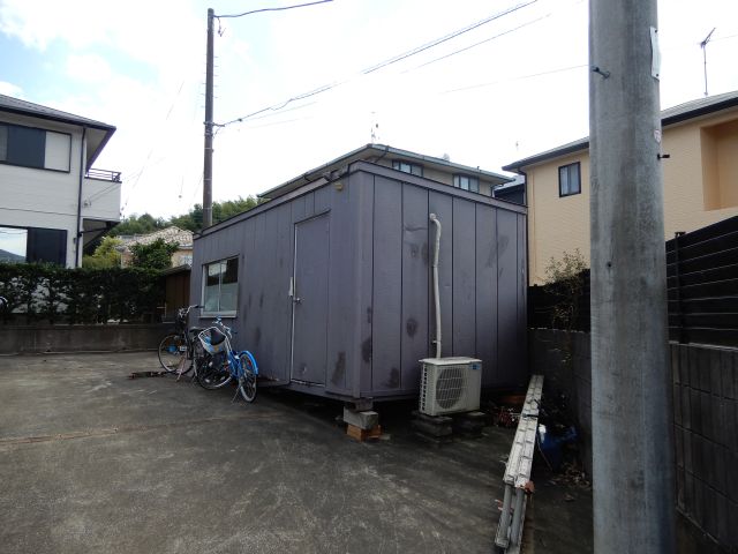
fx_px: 512
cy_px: 277
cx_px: 369
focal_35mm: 24
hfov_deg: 71.6
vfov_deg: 56.8
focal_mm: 4.3
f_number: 3.4
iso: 80
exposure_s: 1/400
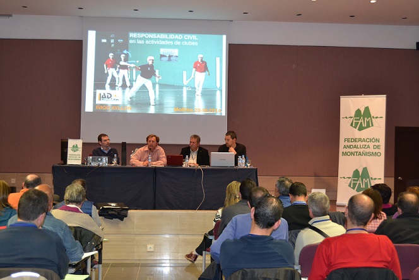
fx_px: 611
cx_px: 210
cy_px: 140
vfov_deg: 25.8
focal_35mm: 52
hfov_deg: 37.8
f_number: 4.5
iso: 2200
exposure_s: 1/60
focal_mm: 35
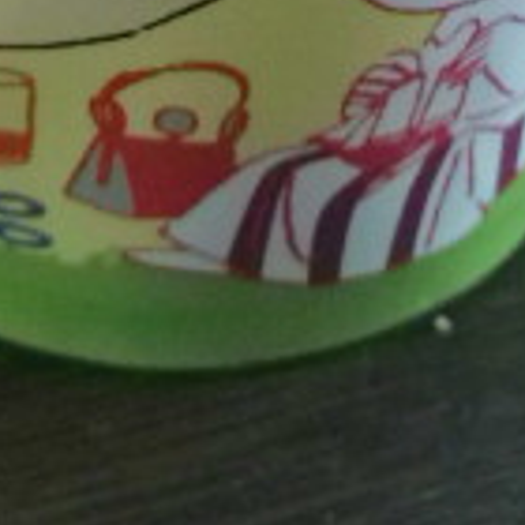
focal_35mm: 129
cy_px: -630
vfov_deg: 11.7
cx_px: 278
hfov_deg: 13.5
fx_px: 2213
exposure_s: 1/3.85
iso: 142
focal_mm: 3.3
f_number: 2.8
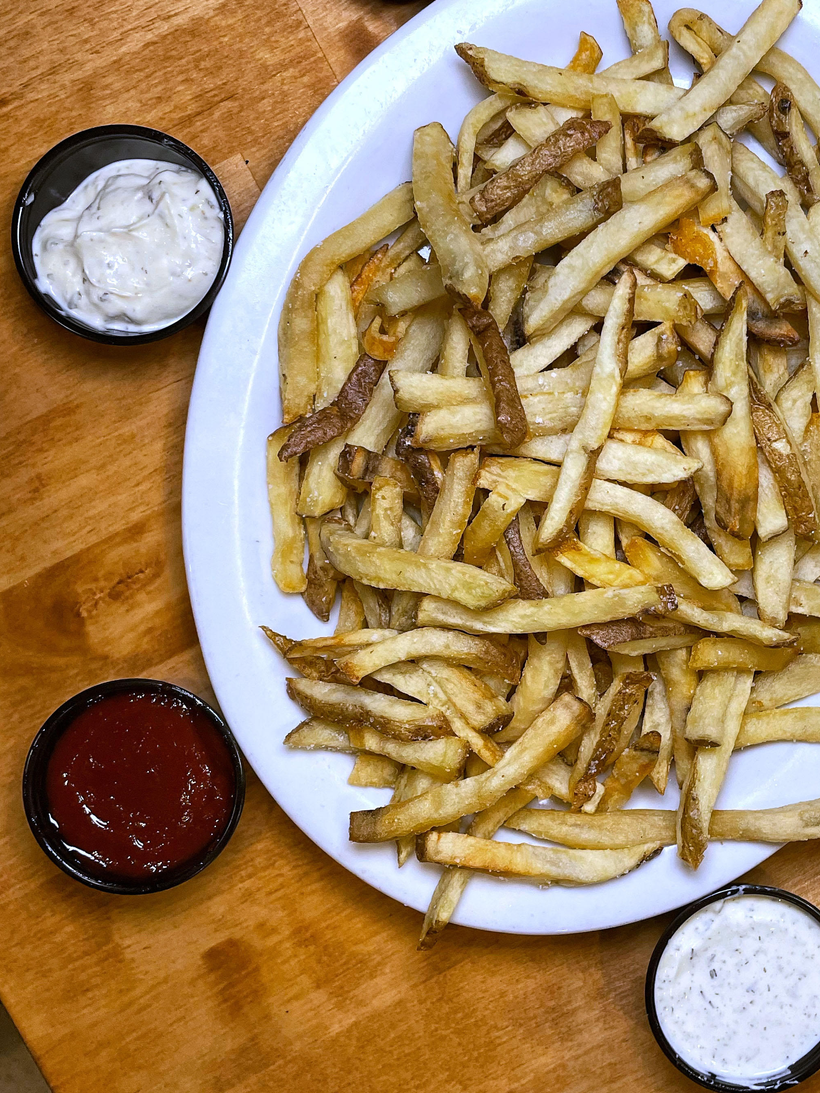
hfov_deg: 36.1
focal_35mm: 39
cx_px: 600
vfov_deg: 47.7
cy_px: 475
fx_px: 1232
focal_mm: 4.2
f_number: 1.6
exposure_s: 1/120
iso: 100
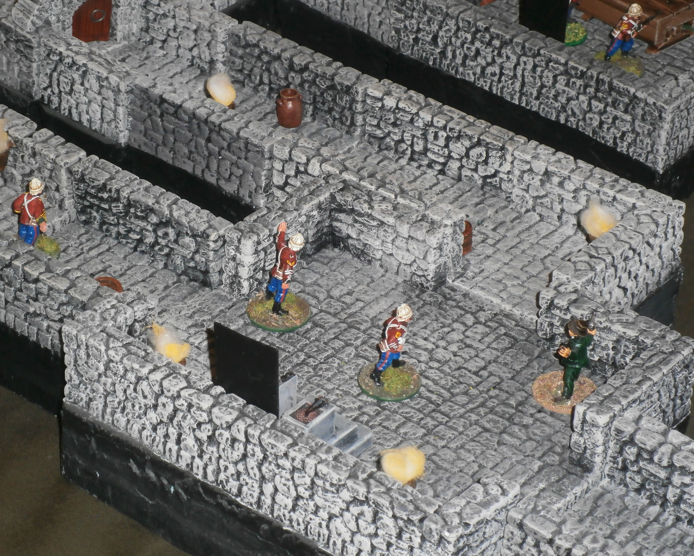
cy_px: 278
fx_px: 2383
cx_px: 351
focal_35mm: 116
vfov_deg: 13.3
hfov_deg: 16.6
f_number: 5.8
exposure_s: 1/100
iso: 200
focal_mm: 19.6
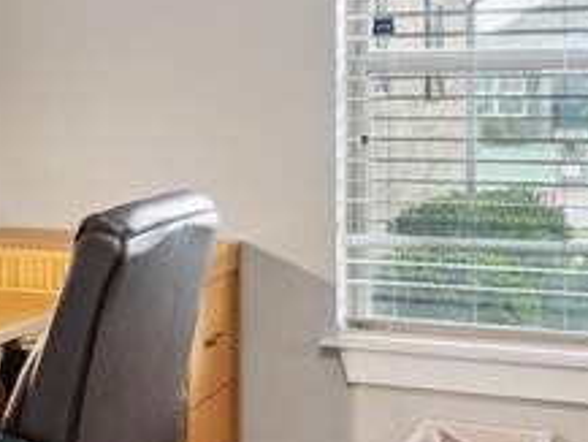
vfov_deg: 21.5
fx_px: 1156
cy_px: 127
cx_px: 42
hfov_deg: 27.4
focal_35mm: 68
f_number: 6.3
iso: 200
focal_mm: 10
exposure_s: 1/15
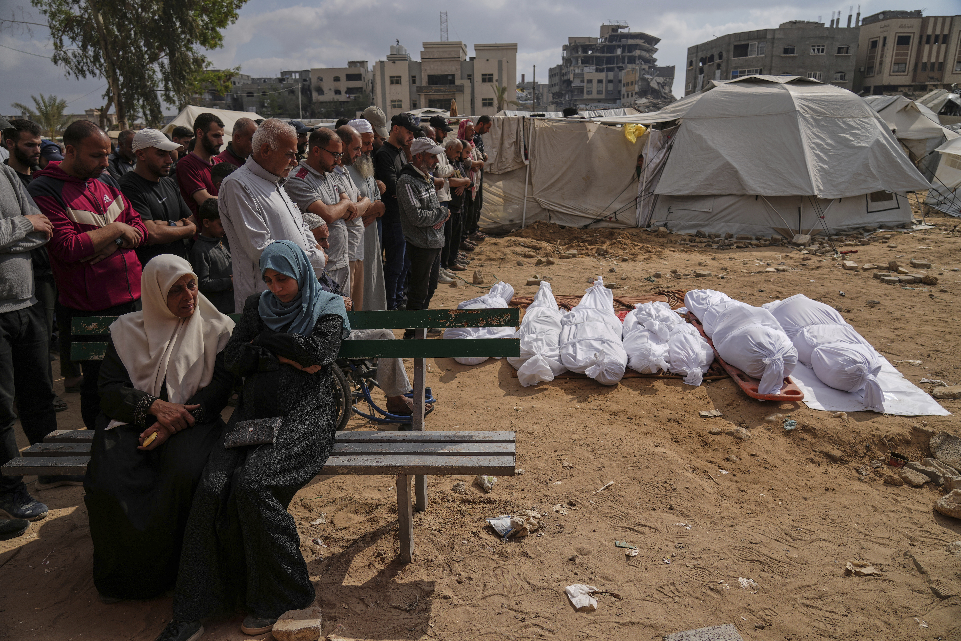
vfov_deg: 53.1
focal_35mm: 24
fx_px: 641
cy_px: 320
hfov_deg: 73.7
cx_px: 480
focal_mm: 24
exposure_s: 1/1600
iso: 80
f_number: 4
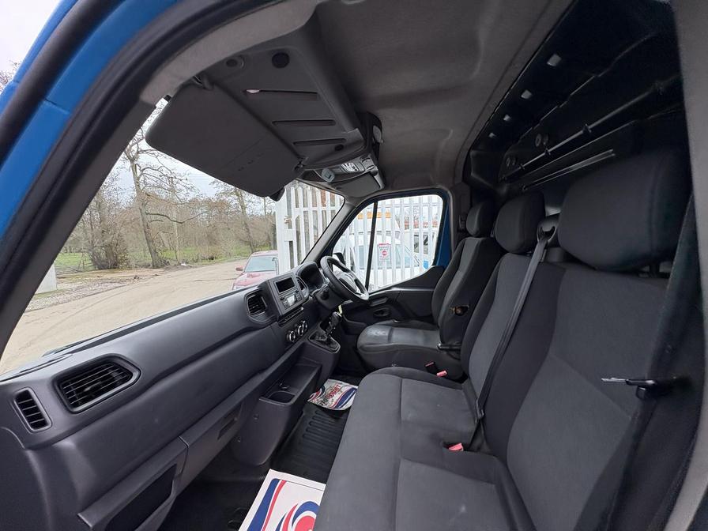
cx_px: 354
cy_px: 266
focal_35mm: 14
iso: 64
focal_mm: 2.22
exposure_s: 1/179
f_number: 2.2
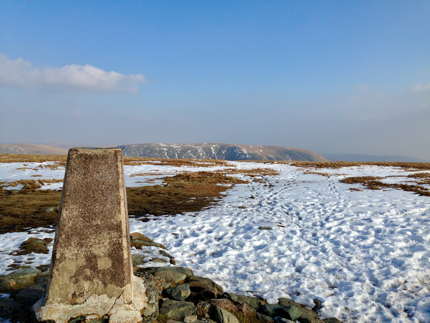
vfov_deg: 42.9
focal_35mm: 33
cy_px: 162
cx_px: 215
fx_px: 410
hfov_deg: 55.4
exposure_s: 1/2088
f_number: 2.4
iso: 50
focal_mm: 4.12
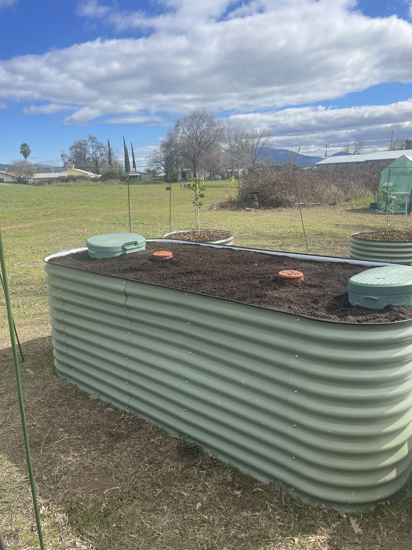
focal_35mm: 26
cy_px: 275
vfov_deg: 67.3
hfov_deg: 53.1
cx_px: 206
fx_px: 413
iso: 32
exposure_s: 1/2959
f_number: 1.6
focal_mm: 4.2
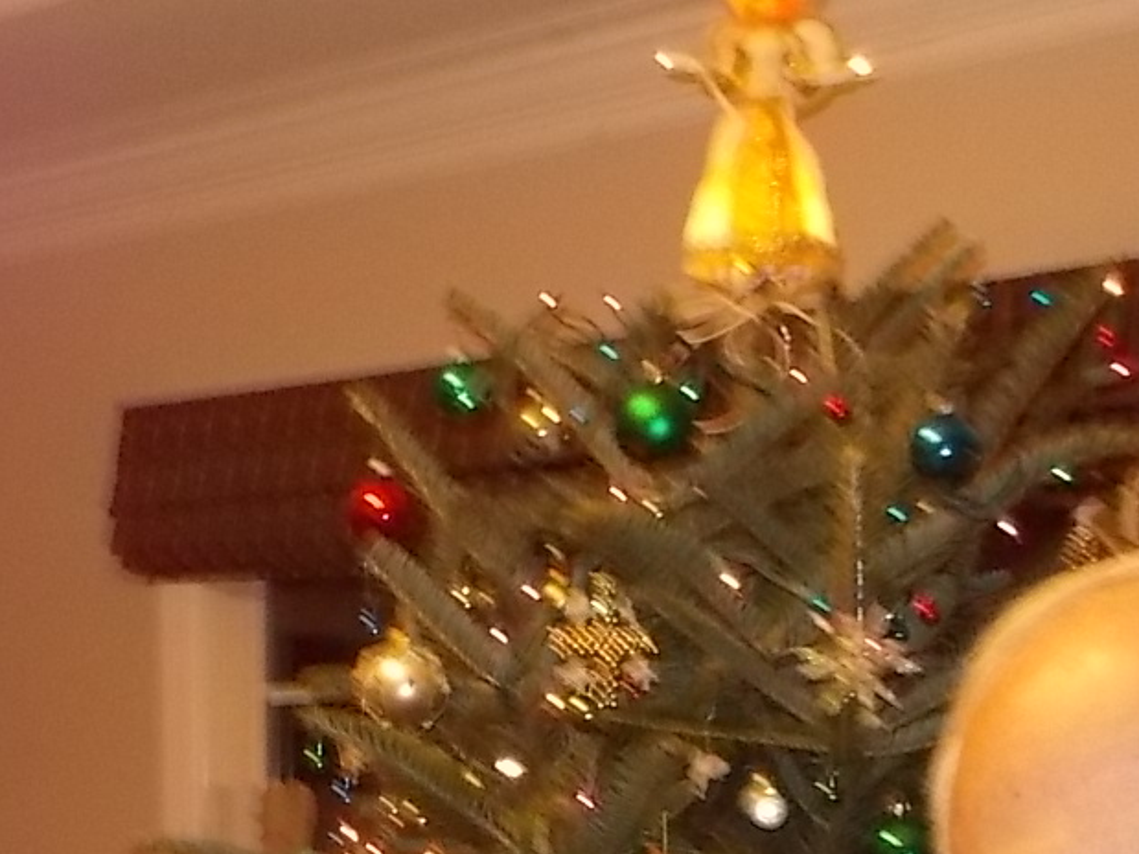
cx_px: 366
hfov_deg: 25.8
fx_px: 2467
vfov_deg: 19.2
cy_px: 825
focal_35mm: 75
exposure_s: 1/30
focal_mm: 4.1
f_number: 3.3
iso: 400
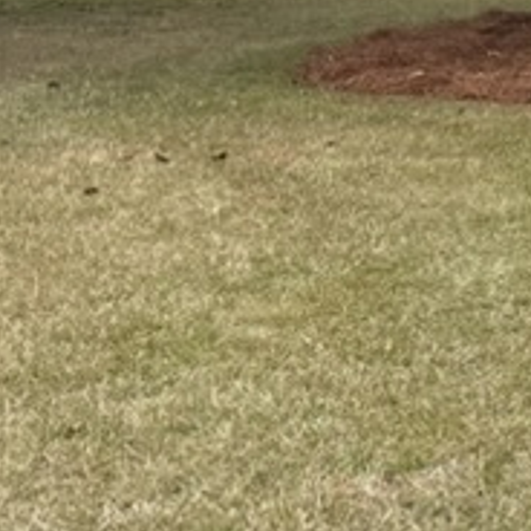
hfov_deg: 11.8
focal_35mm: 118
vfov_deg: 14.4
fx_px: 2048
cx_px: 1310
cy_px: -46
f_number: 1.78
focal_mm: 6.76
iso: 80
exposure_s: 1/864
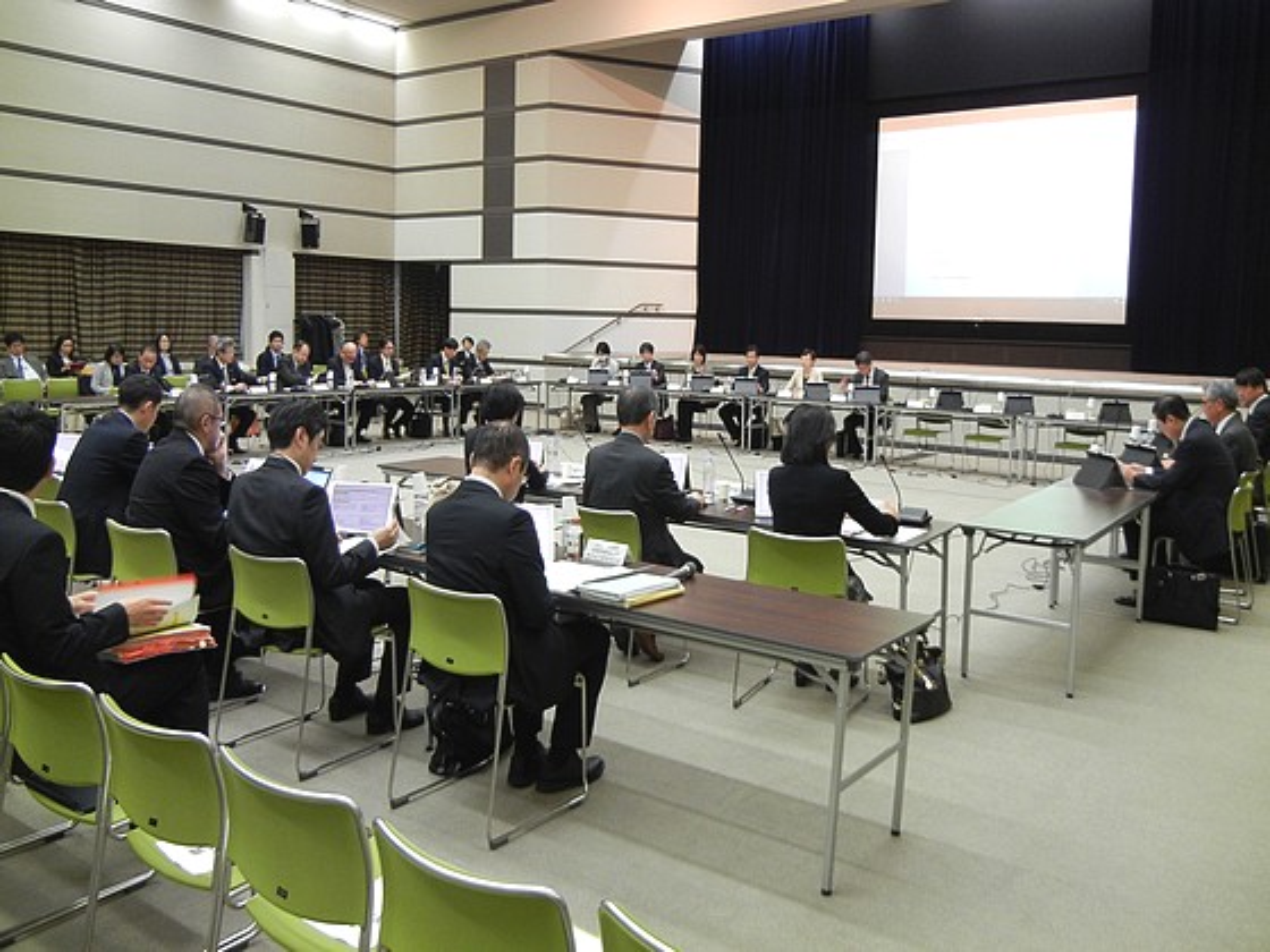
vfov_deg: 46.8
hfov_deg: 60.0
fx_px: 1101
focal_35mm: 30
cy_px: 476
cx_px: 635
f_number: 3.5
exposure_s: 1/13
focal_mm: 5.4
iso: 400
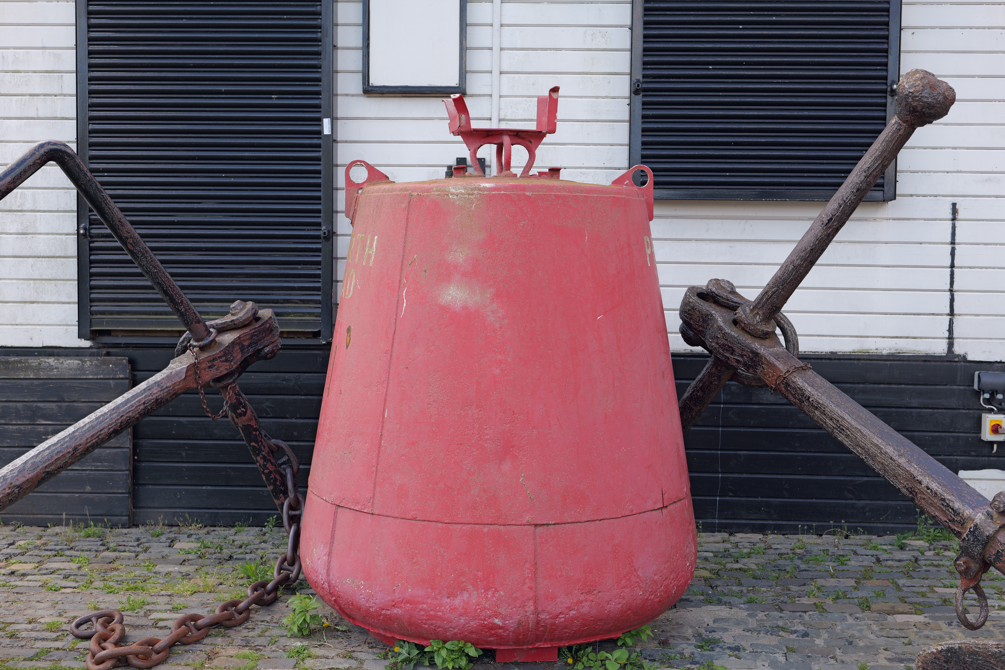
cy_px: 335
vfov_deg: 33.4
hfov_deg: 48.5
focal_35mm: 40
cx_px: 502
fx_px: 1117
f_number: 5.6
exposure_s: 1/160
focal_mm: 40
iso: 200
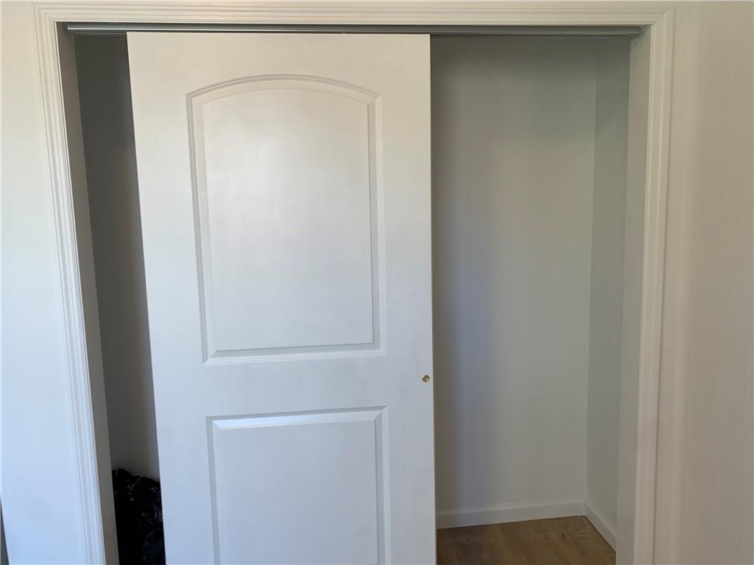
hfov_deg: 67.3
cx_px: 377
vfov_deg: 53.1
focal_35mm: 26
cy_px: 282
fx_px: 566
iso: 50
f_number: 1.8
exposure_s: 1/120
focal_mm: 4.25
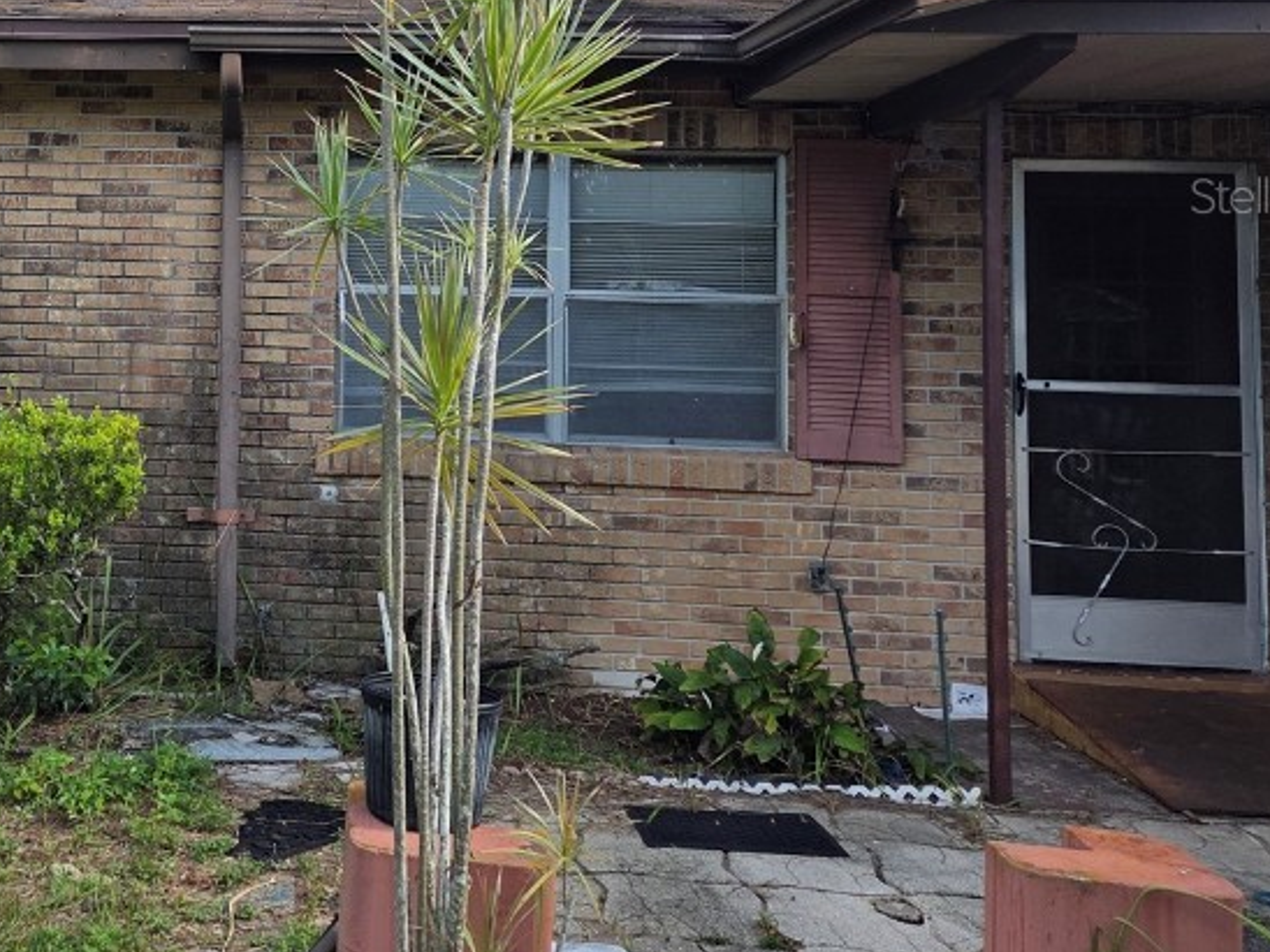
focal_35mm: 43
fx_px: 1578
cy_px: 195
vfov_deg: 32.7
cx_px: 222
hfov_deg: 41.6
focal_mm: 5.4
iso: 80
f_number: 1.8
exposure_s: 1/3203
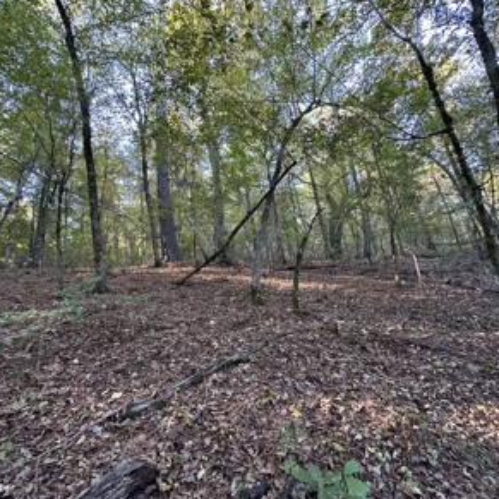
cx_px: 243
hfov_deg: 84.0
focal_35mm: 17
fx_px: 277
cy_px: 245
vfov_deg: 84.0
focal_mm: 2.22
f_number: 2.2
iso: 320
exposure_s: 1/91
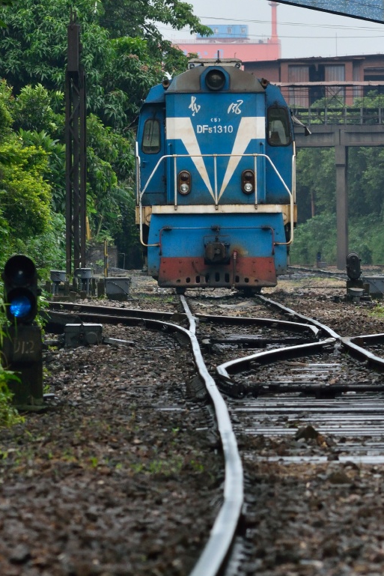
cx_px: 270
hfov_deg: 2.9
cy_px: 343
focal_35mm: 468
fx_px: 7484
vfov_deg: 4.4
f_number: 8
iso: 800
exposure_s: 1/400
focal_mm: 200
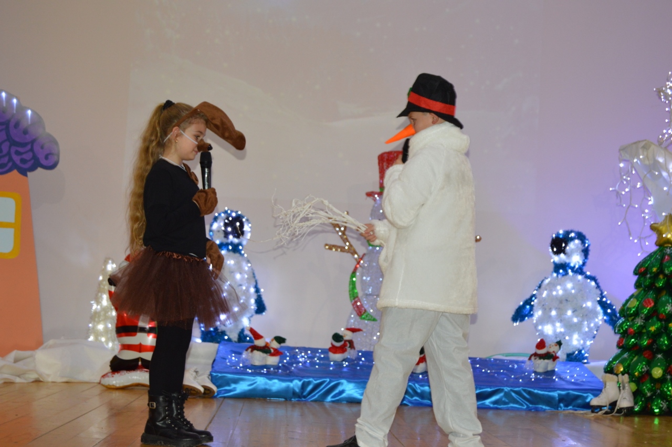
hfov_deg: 31.9
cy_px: 224
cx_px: 336
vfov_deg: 21.5
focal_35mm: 63
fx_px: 1175
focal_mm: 42
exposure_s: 1/60
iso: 900
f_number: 5
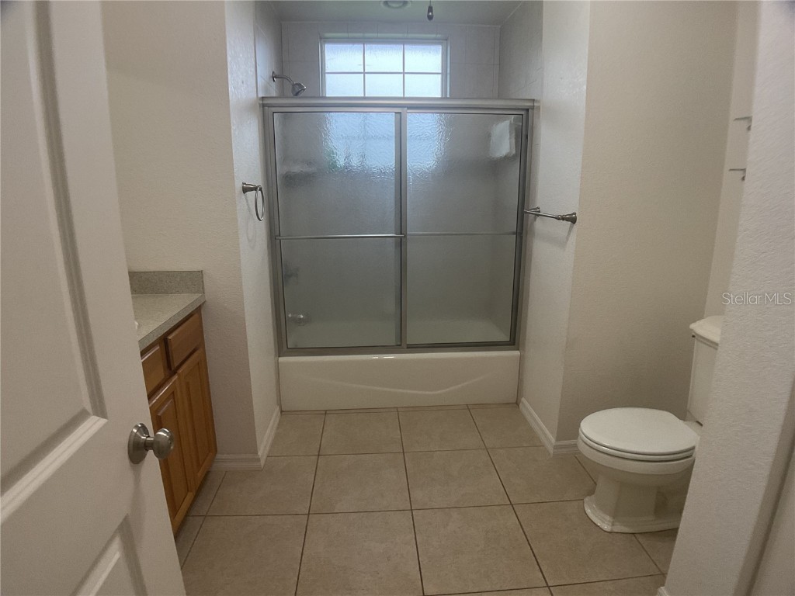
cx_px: 398
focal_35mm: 29
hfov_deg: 61.7
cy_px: 298
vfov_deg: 48.2
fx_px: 666
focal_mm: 3
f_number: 1.8
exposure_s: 1/120
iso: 64
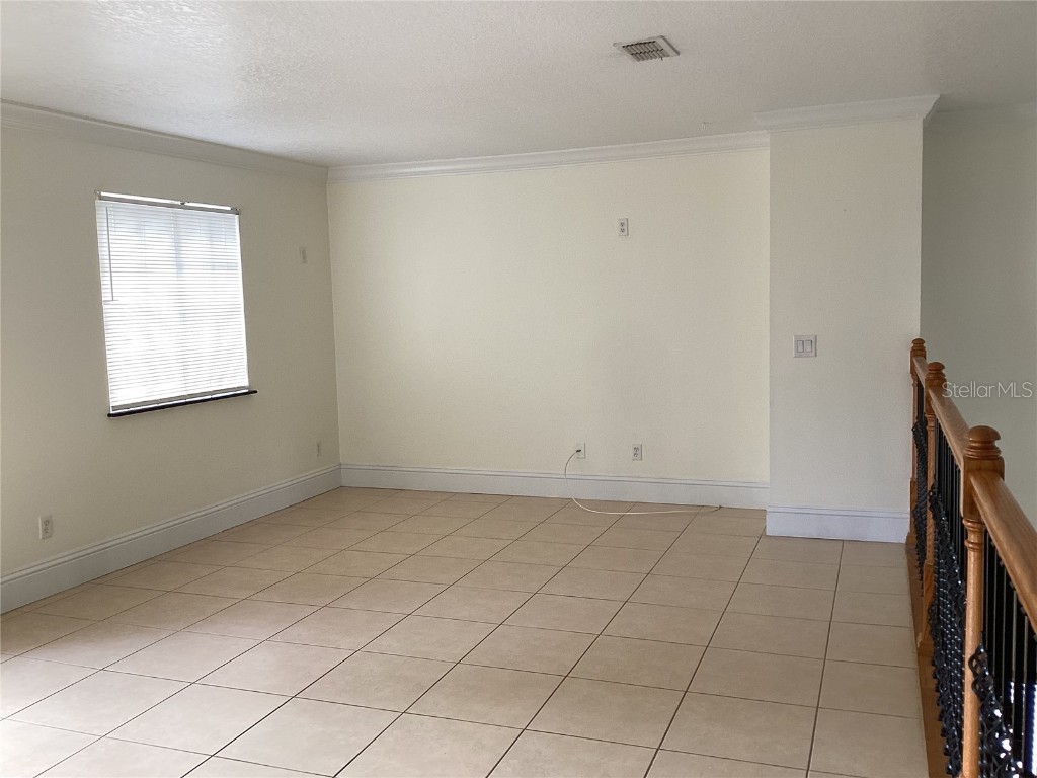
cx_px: 518
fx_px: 929
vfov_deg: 45.4
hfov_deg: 58.4
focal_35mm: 31
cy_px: 389
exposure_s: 1/60
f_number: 2.4
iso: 80
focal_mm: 3.3
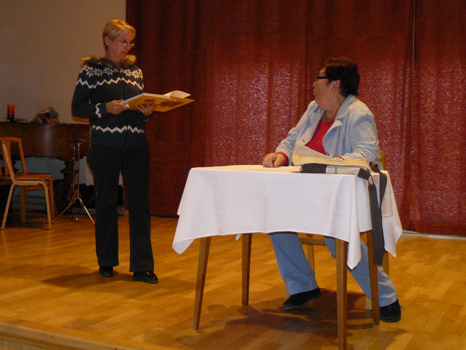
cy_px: 175
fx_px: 485
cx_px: 233
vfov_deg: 39.7
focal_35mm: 36
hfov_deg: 51.3
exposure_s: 1/30
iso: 200
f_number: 2.8
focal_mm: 6
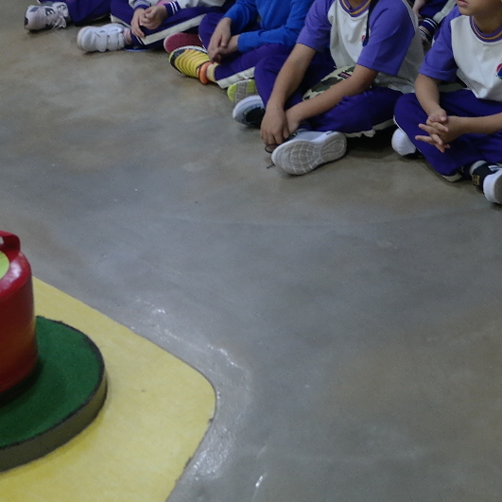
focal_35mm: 83
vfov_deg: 20.2
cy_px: -2
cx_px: 425
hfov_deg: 20.6
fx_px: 1362
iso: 800
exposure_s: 1/40
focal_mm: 20
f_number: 3.5
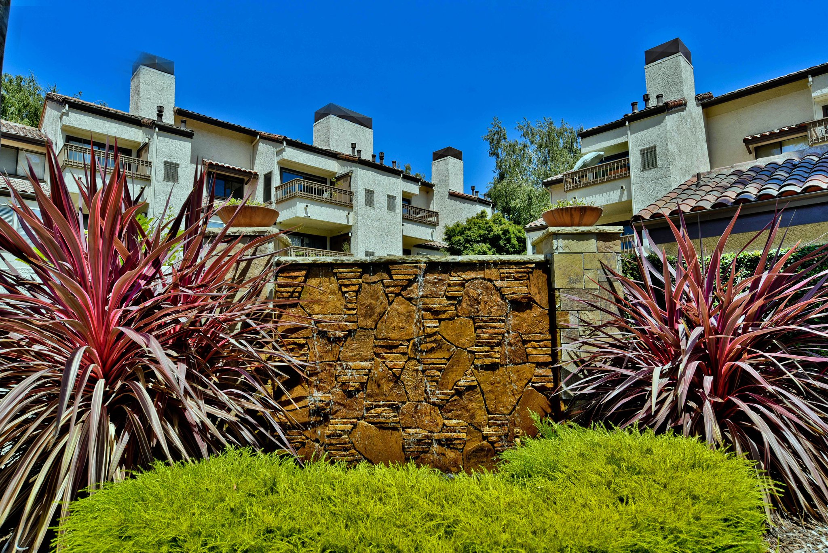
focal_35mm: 22
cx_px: 414
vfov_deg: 57.3
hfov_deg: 78.6
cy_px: 276
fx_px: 506
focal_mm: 22
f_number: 7.1
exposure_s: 1/640
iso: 250
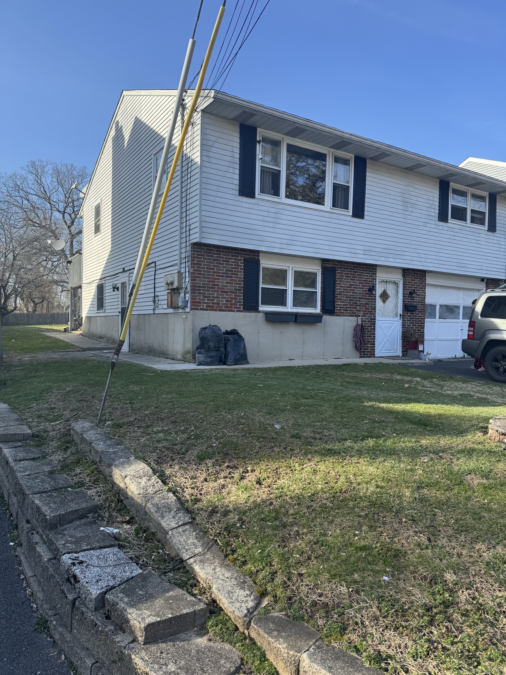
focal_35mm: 24
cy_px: 338
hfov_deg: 56.8
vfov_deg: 71.6
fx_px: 468
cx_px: 253
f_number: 1.78
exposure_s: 1/1395
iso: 80
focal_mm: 6.86
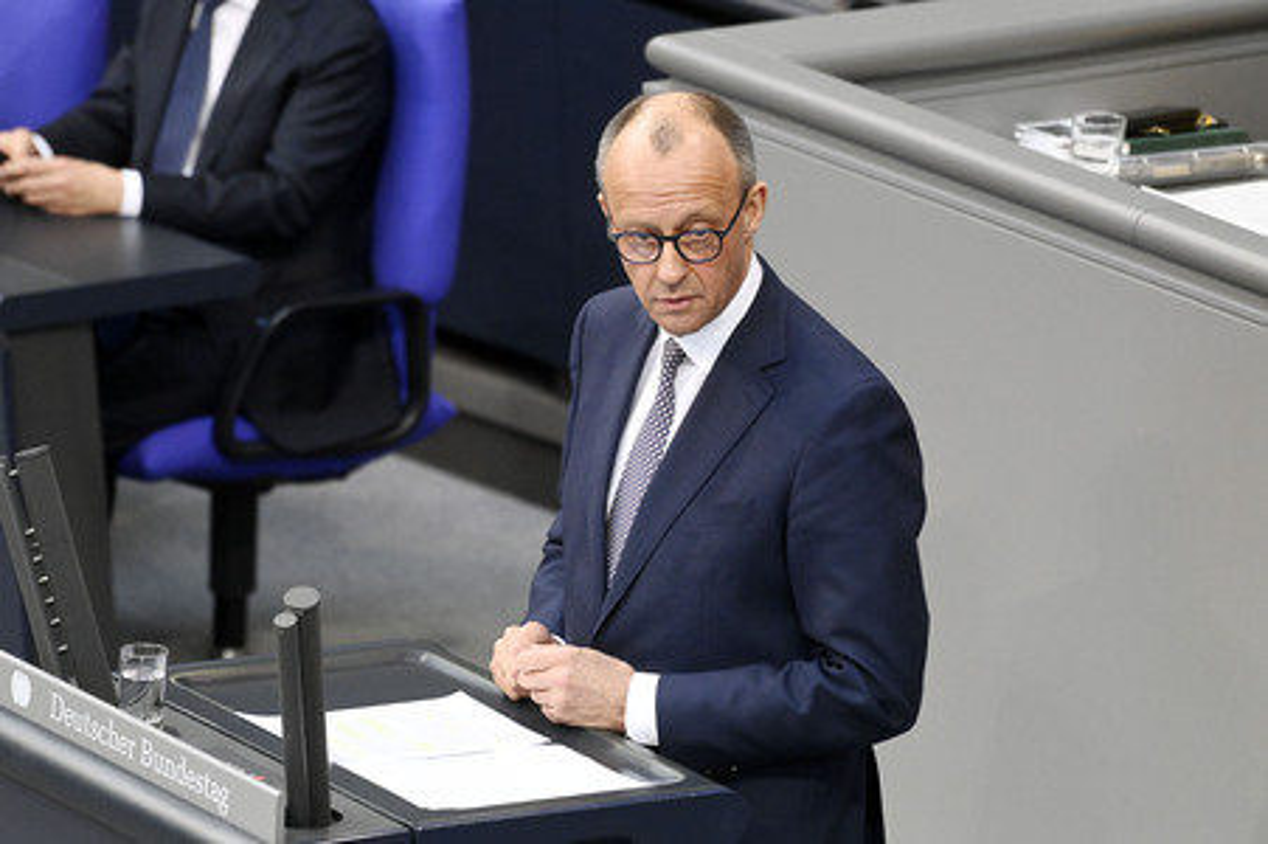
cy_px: 422
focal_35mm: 350
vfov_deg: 3.9
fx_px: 12318
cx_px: 634
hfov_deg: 5.9
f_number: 5.6
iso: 10000
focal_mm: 350
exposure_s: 1/400
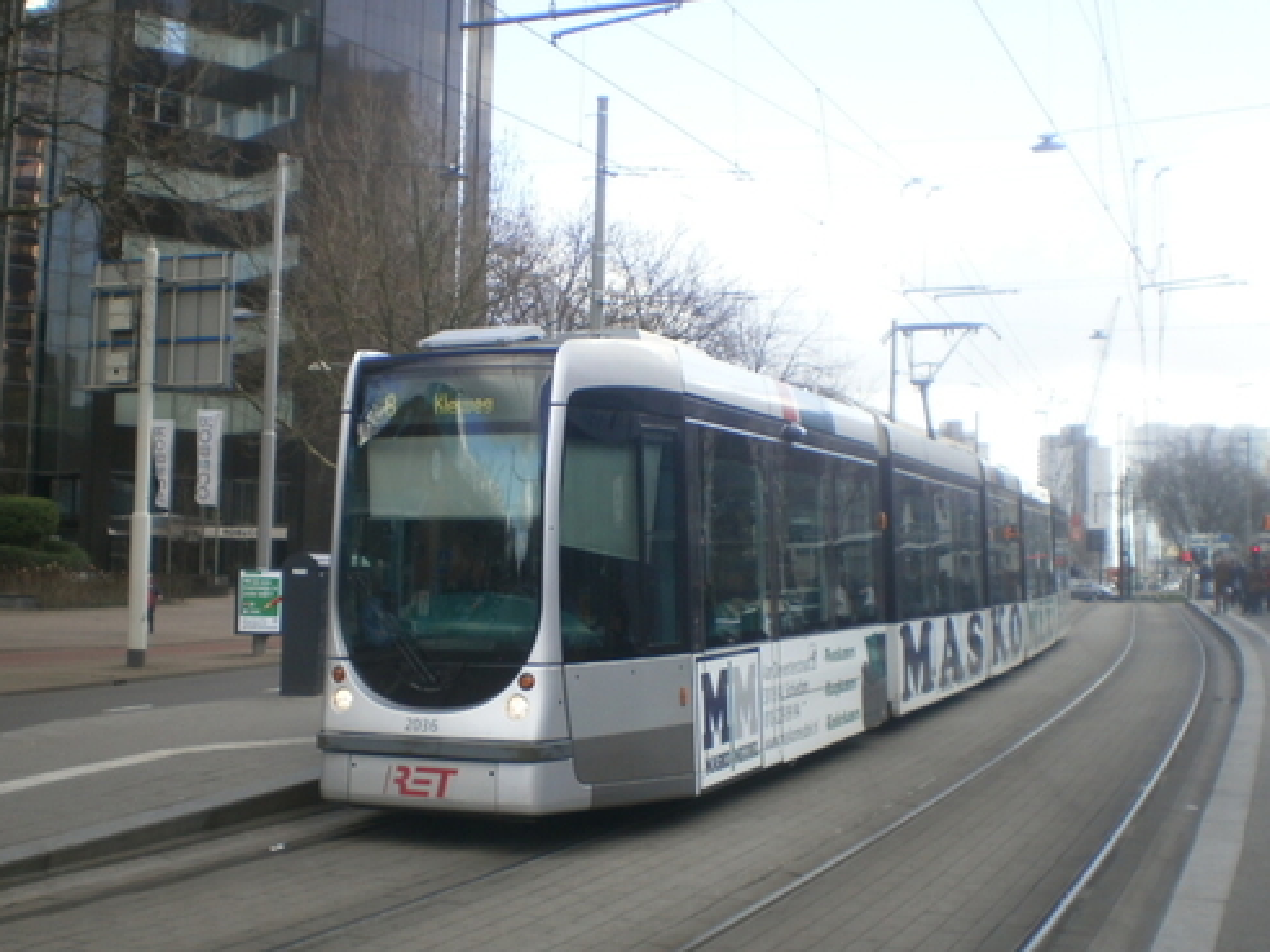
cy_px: 512
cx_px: 556
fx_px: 1614
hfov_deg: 42.9
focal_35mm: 44
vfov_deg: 32.8
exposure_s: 1/160
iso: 100
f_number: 4.6
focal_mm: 6.3
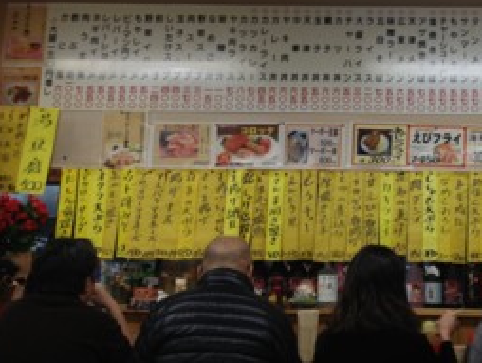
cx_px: 408
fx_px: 864
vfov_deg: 23.6
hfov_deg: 30.2
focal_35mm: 62
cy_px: 125
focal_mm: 4.28
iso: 50
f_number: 2.4
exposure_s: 1/20
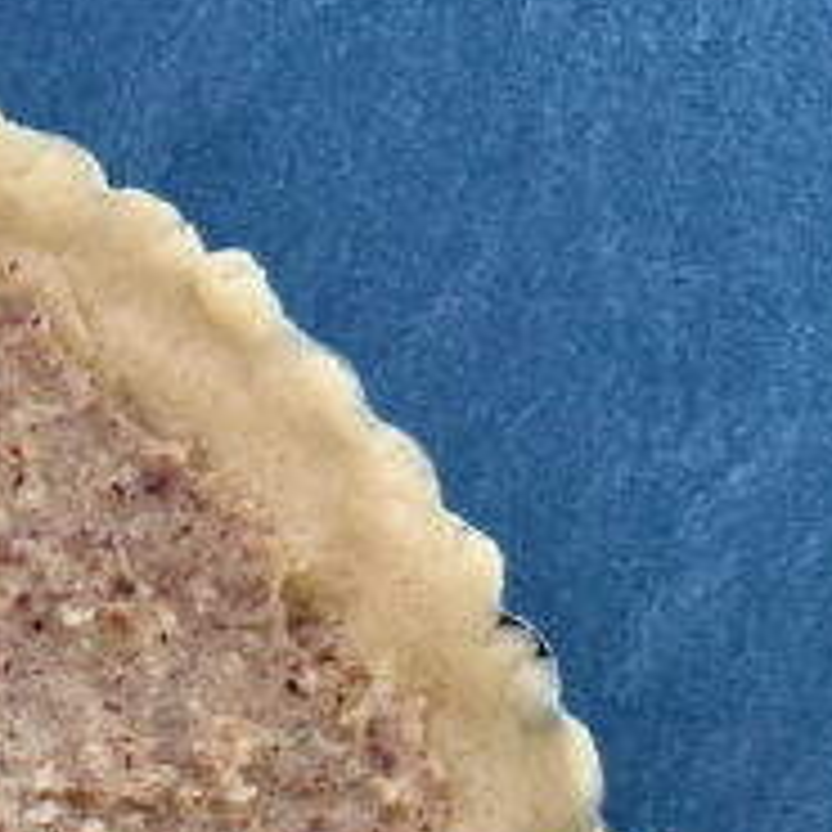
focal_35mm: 93
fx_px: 2529
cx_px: -585
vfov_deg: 17.3
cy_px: 1158
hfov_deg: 16.2
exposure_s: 1/50
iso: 250
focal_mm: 5.7
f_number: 1.5
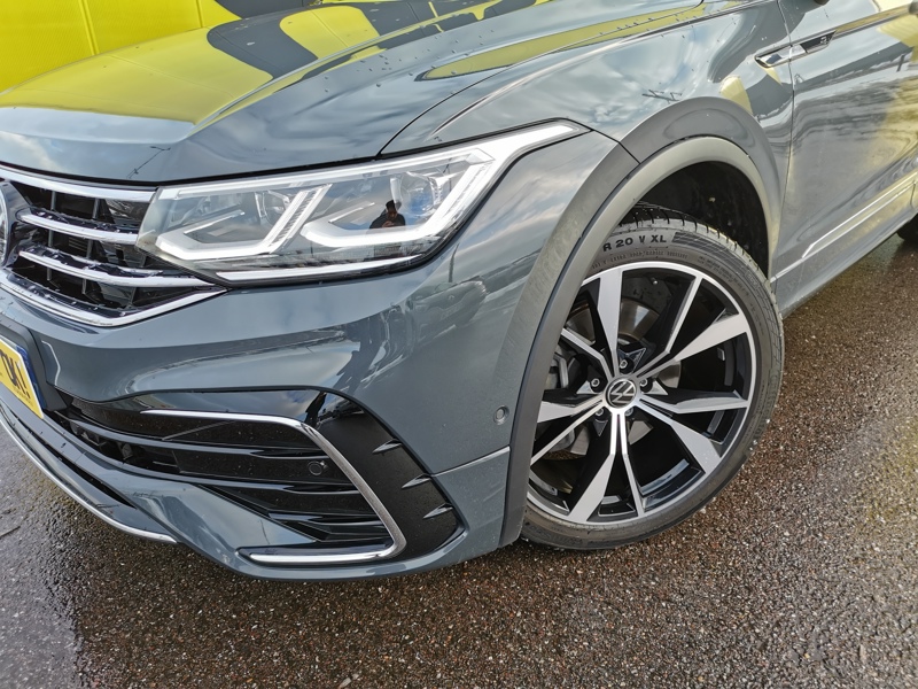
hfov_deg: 65.3
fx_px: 716
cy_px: 344
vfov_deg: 51.4
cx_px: 459
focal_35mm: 27
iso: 50
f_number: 1.8
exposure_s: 1/389
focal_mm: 5.58
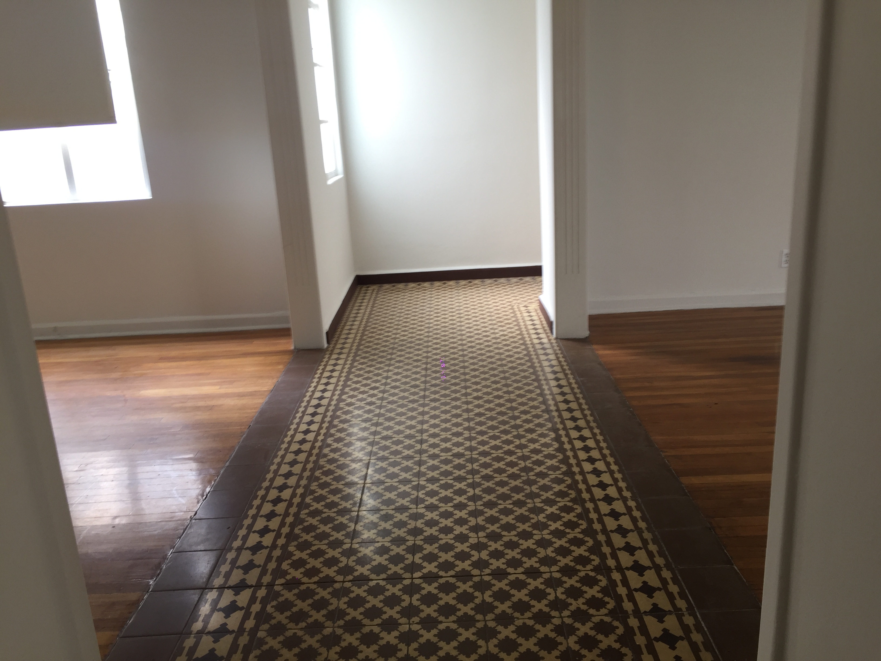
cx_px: 440
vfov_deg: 48.2
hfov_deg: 61.7
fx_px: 738
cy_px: 330
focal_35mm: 29
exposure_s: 1/30
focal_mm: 4.15
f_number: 2.2
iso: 32
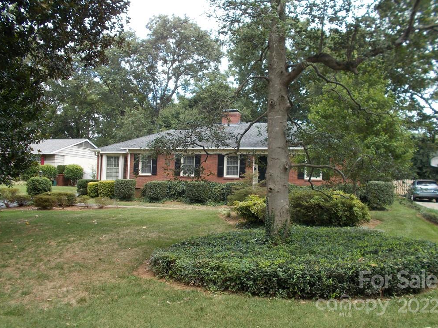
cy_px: 165
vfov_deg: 45.4
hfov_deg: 58.4
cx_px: 222
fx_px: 392
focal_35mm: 31
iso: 80
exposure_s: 1/125
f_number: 3.4
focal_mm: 5.3
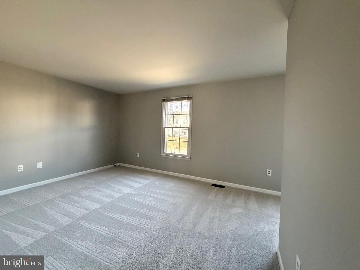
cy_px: 135
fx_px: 146
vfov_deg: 85.7
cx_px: 180
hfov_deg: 102.1
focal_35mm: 14
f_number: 2.2
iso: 320
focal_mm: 2.22
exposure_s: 1/103
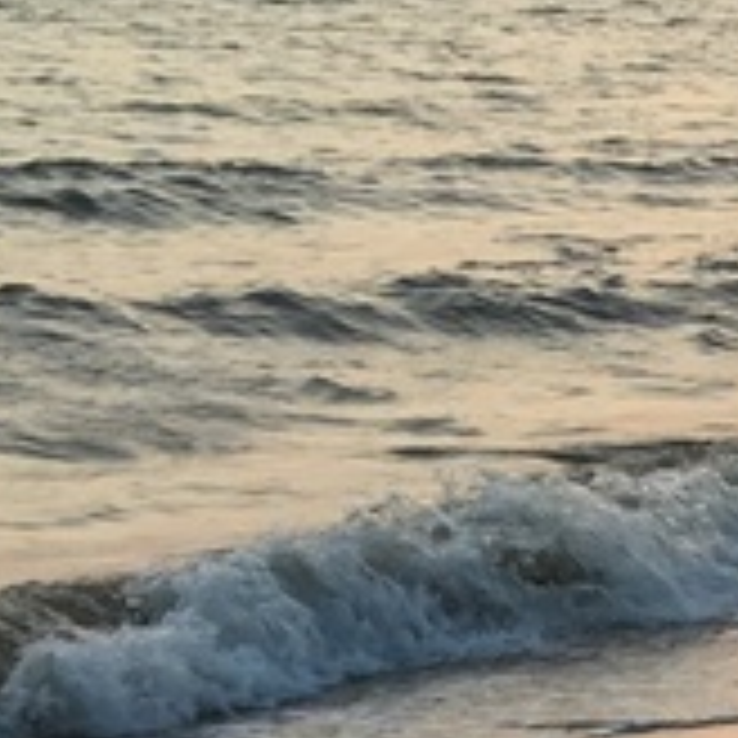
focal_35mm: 160
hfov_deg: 9.6
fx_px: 3859
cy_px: 914
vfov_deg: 10.7
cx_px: 1814
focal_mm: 4.15
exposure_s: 1/100
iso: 40
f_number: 2.2
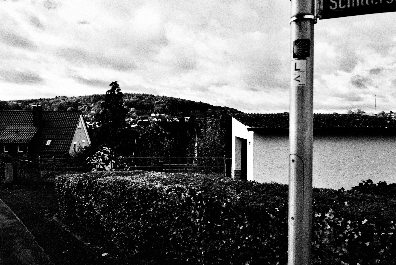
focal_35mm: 28
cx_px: 198
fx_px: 308
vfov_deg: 46.5
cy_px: 132
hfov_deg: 65.4
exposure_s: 1/160
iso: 200
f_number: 4
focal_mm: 28
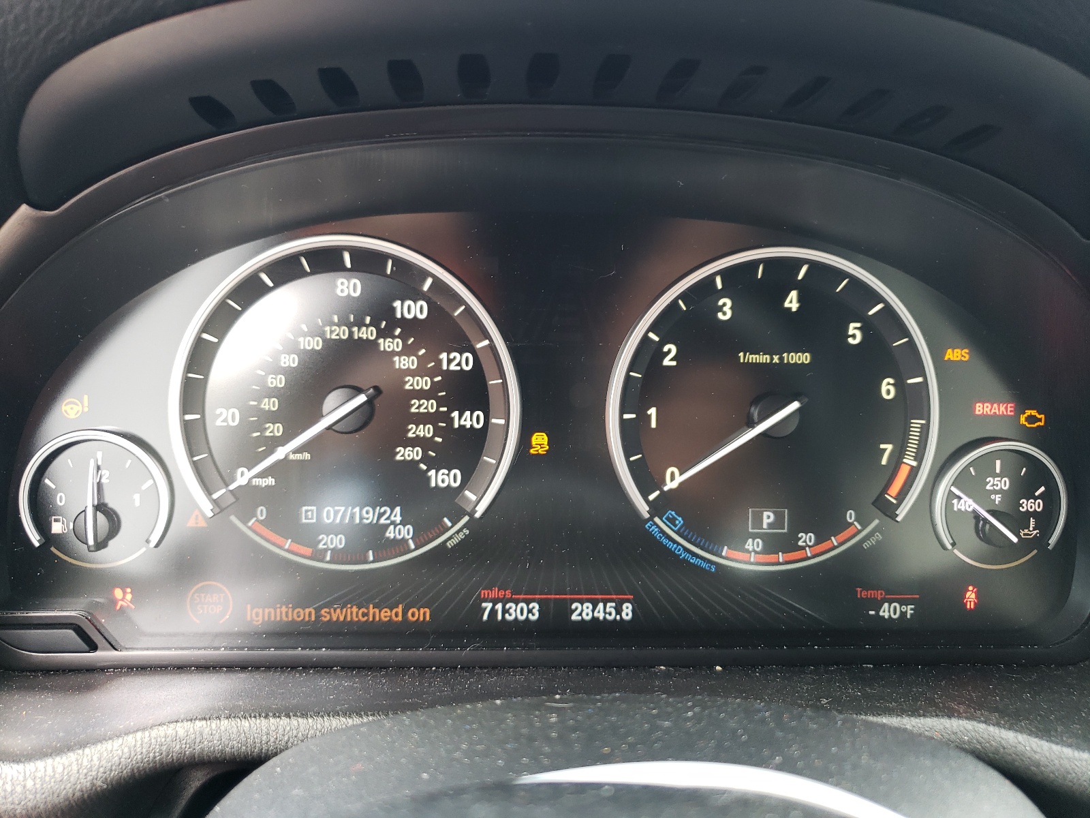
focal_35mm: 26
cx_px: 545
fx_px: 819
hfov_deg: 67.3
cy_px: 409
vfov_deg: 53.1
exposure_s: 1/50
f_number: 1.5
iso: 79
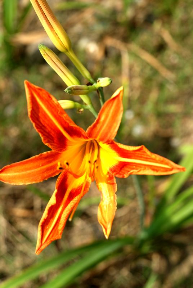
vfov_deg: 27.0
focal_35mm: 75
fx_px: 601
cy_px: 144
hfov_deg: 18.2
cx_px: 96
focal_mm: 50
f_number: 6.3
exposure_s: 1/320
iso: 100
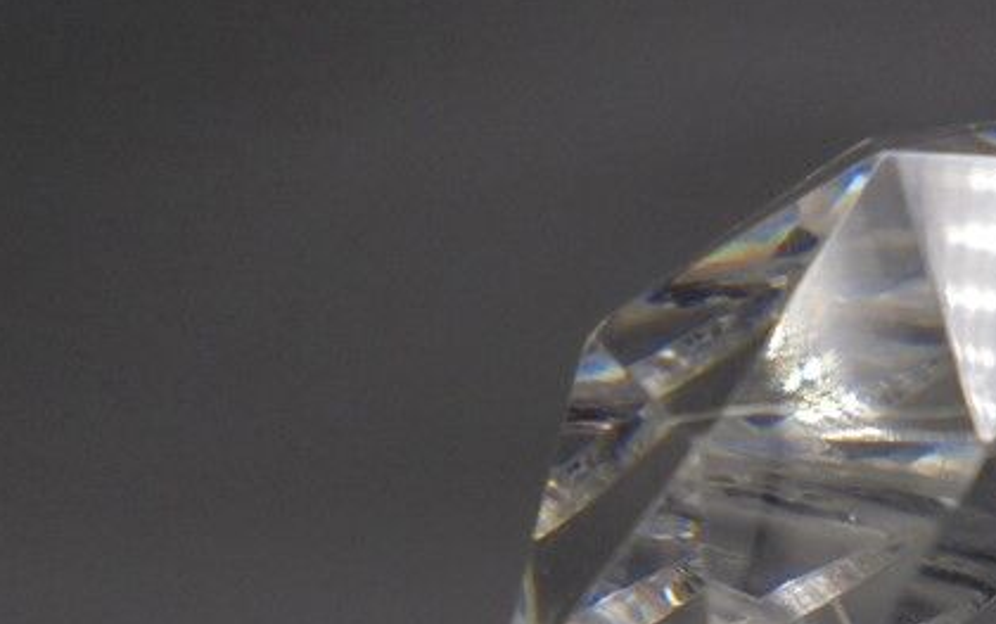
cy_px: 711
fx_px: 1602
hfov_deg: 33.3
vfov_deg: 20.8
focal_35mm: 59
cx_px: 828
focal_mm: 4.6
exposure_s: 1/125
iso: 100
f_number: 3.5
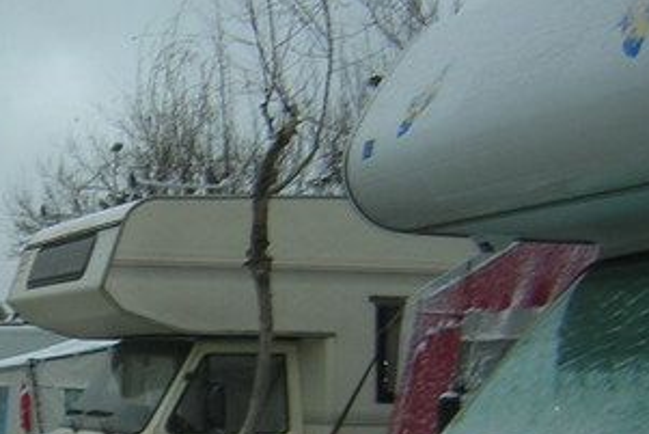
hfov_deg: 22.4
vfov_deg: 15.6
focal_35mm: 87
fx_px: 1569
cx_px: -22
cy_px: 340
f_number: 2.6
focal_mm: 4.7
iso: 106
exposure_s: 1/30
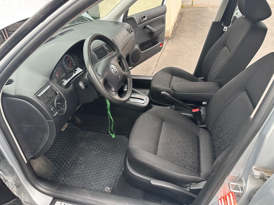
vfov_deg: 56.8
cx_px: 137
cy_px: 102
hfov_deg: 71.6
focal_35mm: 24
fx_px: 190
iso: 125
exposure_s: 1/134
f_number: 1.78
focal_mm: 6.86
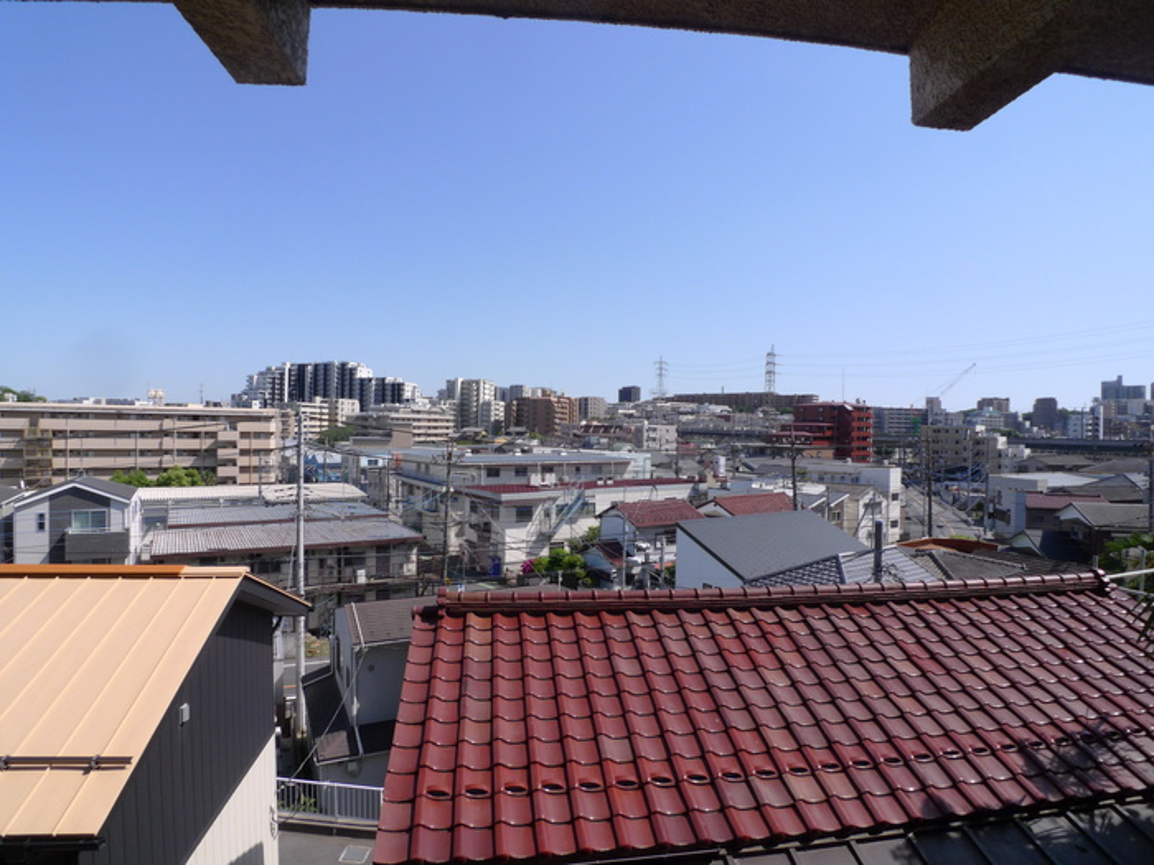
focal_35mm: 24
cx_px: 577
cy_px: 432
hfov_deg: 71.6
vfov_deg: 56.8
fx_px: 800
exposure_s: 1/1000
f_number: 4.5
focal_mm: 5.1
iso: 80
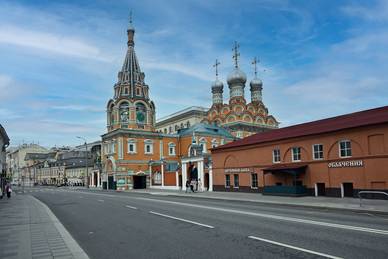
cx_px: 194
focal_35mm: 24
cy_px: 130
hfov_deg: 73.7
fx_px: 259
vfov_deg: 53.1
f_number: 11
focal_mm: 24
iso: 110
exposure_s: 1/200
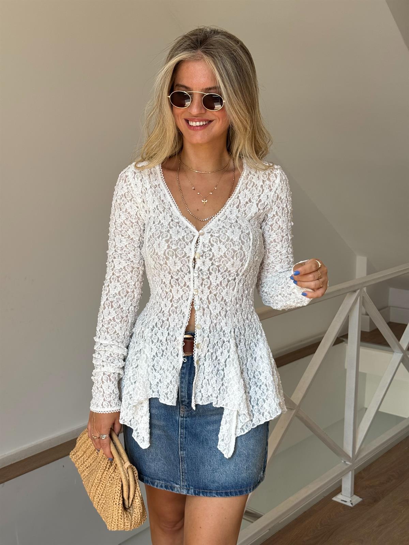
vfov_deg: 39.7
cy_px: 272
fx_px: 756
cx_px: 204
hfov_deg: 30.3
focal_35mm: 48
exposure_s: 1/414
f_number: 1.78
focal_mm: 6.76
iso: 64
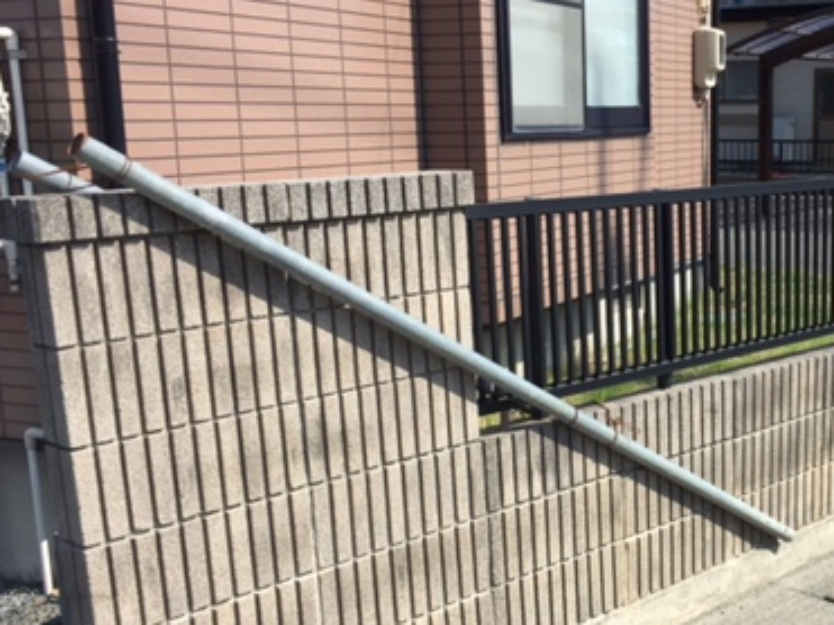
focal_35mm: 50
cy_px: 364
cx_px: 668
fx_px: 1204
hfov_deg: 36.9
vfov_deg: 29.0
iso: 32
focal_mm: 4.15
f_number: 2.2
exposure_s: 1/1364
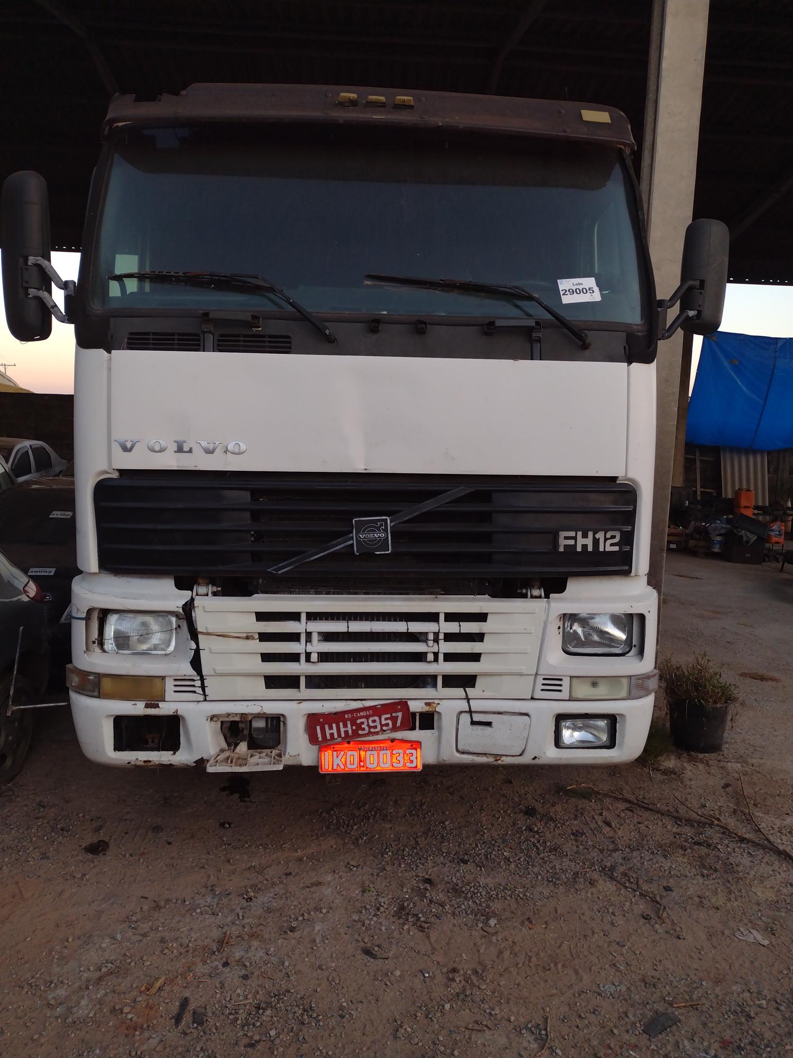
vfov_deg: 65.3
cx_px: 396
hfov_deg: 51.4
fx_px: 825
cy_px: 529
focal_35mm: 27
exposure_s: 1/129
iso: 100
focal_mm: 4.71
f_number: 1.7
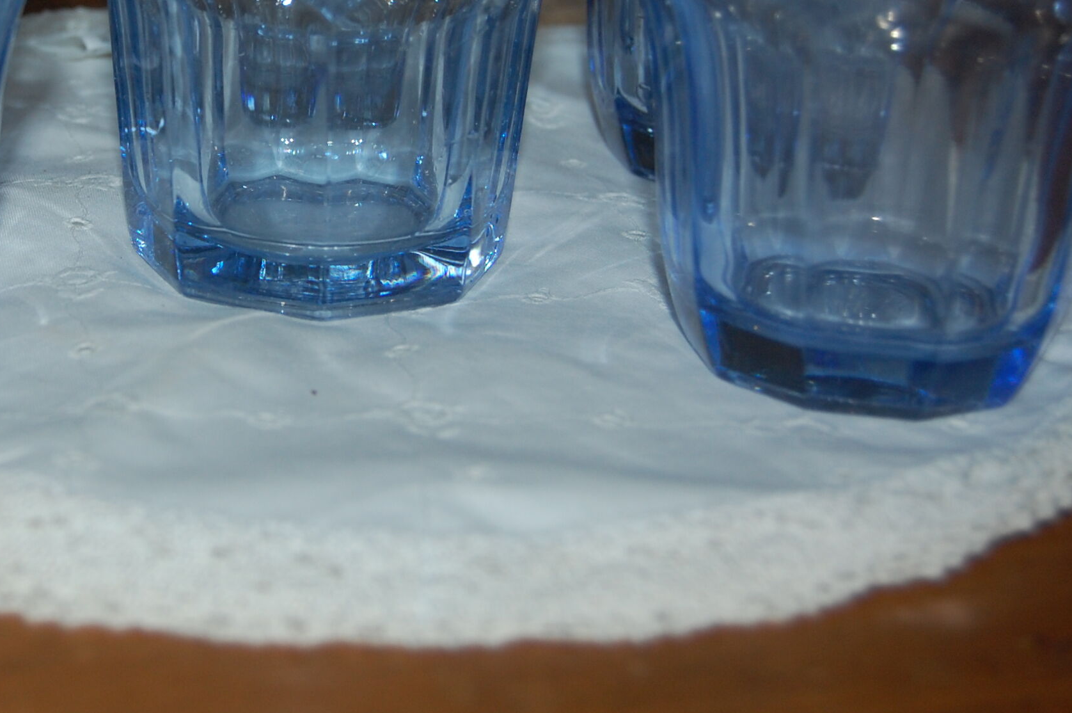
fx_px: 2082
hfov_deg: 28.2
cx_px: 187
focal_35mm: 70
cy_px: 133
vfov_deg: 19.2
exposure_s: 1/60
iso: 400
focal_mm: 26
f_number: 4
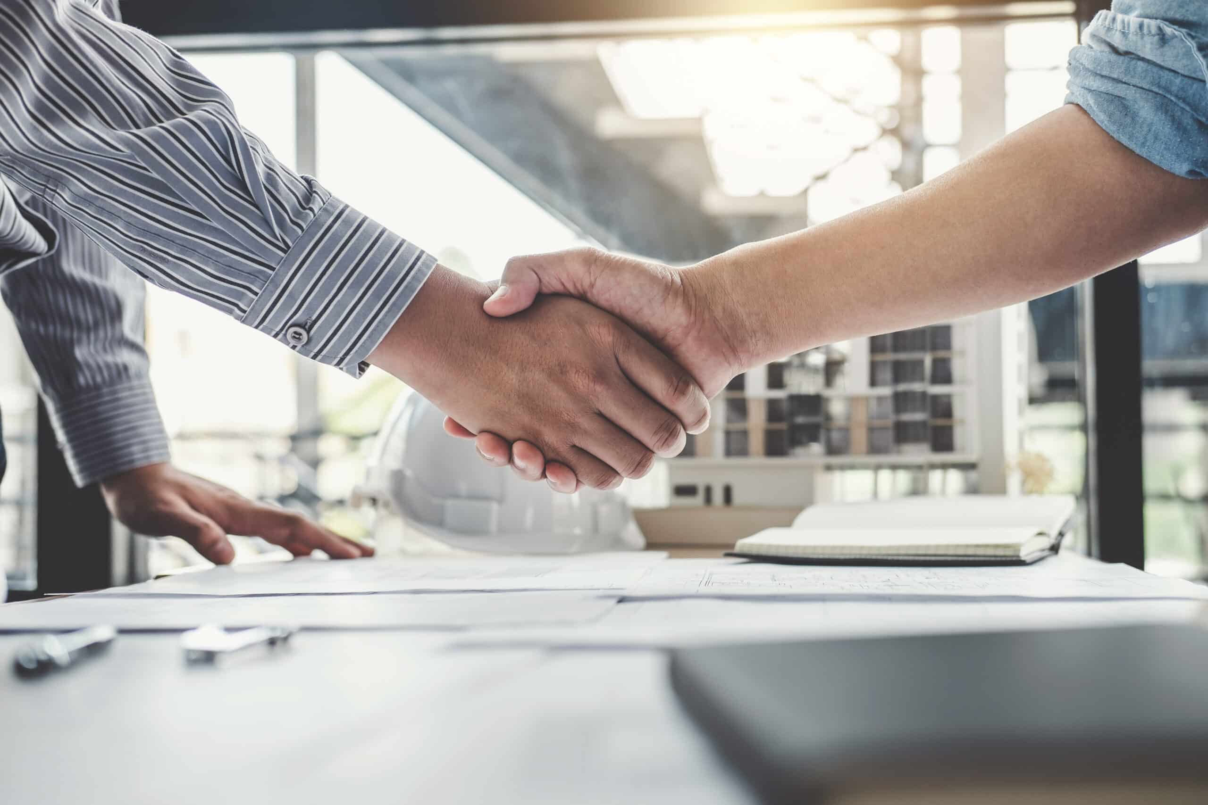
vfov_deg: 25.5
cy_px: 402
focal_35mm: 53
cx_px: 604
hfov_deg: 37.5
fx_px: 1778
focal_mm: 35
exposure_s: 1/125
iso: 200
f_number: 2.8
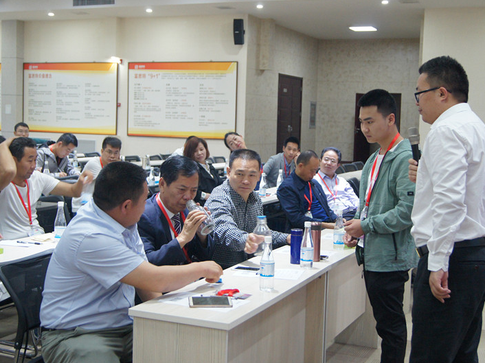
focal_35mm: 49
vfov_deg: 29.7
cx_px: 248
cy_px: 181
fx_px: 686
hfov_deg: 38.9
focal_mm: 30
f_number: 4.5
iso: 1600
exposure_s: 1/40
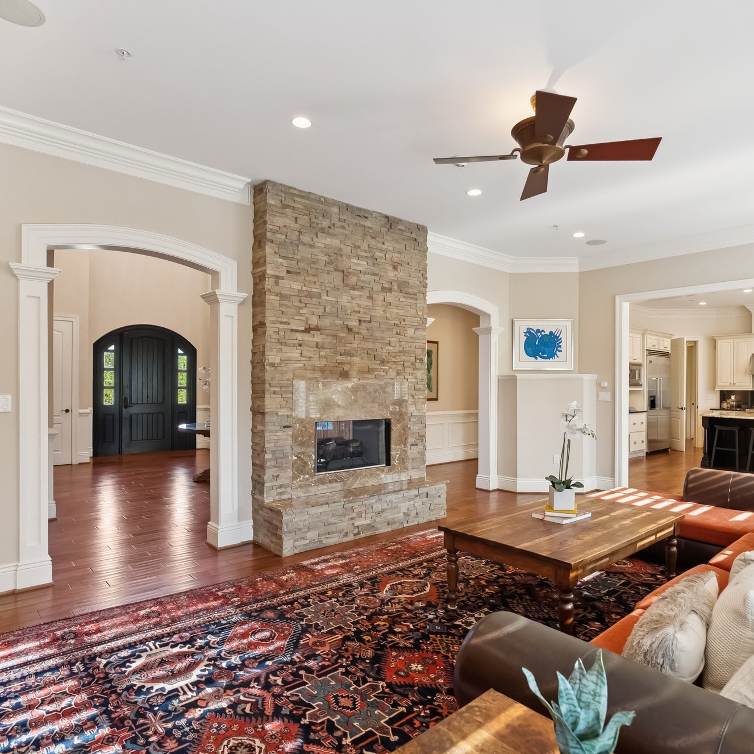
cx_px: 418
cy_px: 382
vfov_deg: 72.1
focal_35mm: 21
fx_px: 518
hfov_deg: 71.9
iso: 4000
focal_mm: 16
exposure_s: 1/200
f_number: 5.6
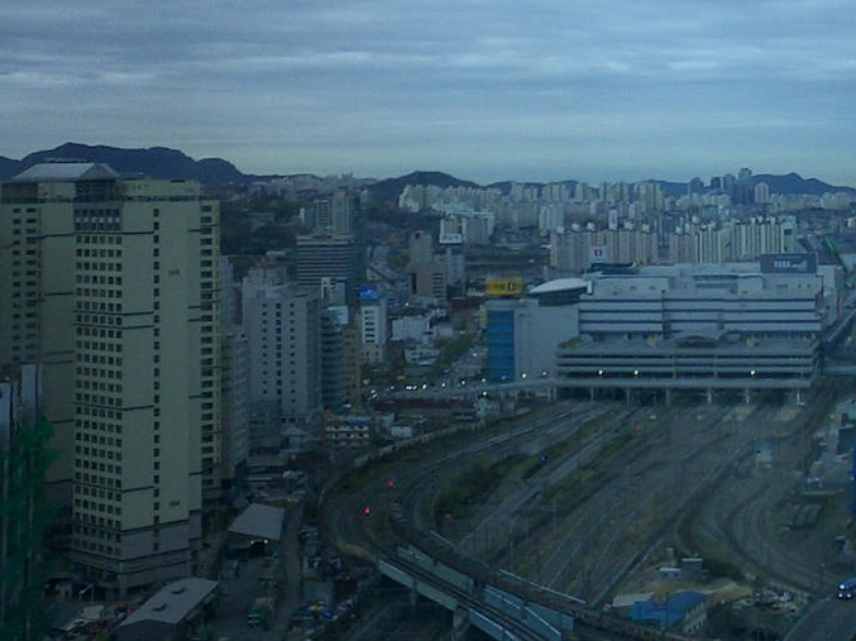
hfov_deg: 27.0
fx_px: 1730
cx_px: 733
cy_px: 177
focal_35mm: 70
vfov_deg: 20.9
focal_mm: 5.6
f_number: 3.5
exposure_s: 1/50
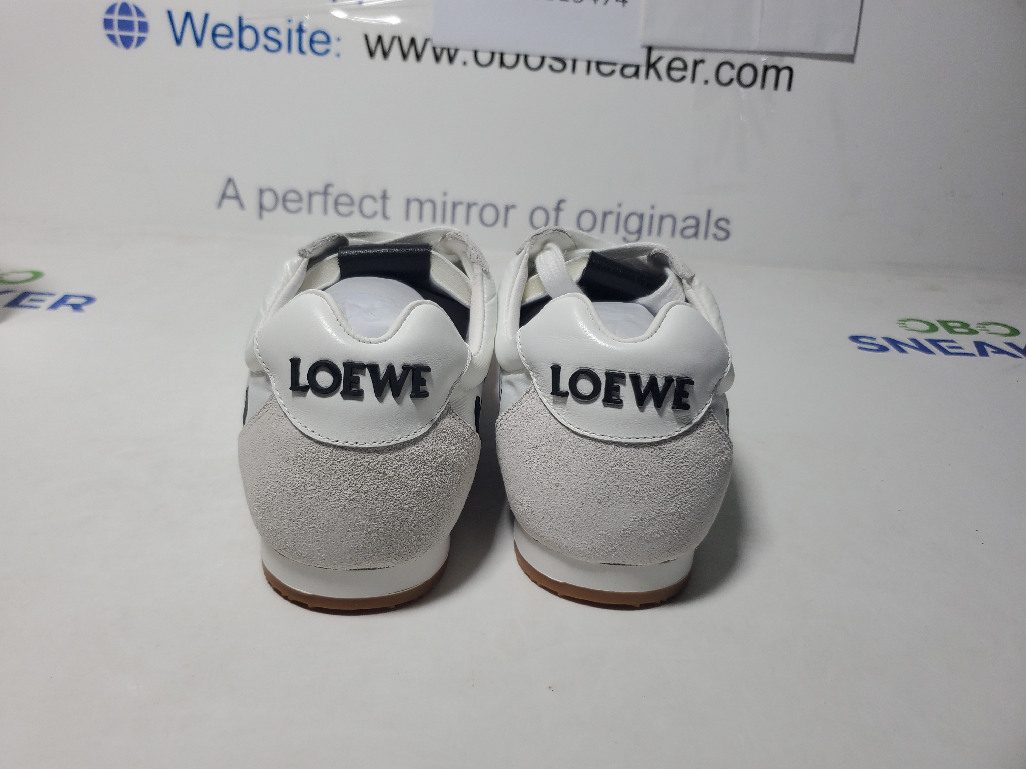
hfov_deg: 67.3
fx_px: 771
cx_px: 513
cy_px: 384
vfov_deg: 53.1
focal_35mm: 26
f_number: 1.5
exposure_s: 1/699
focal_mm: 4.3
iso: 50
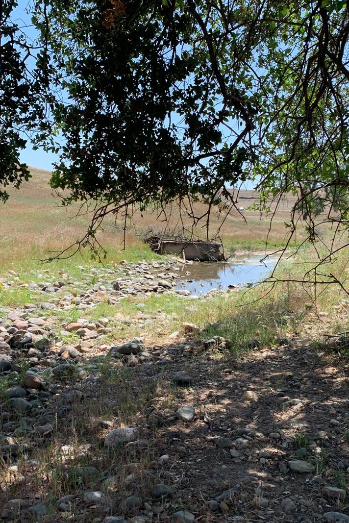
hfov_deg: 35.0
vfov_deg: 50.6
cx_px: 193
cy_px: 288
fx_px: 552
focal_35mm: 38
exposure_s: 1/856
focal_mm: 4.25
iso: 25
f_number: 1.8
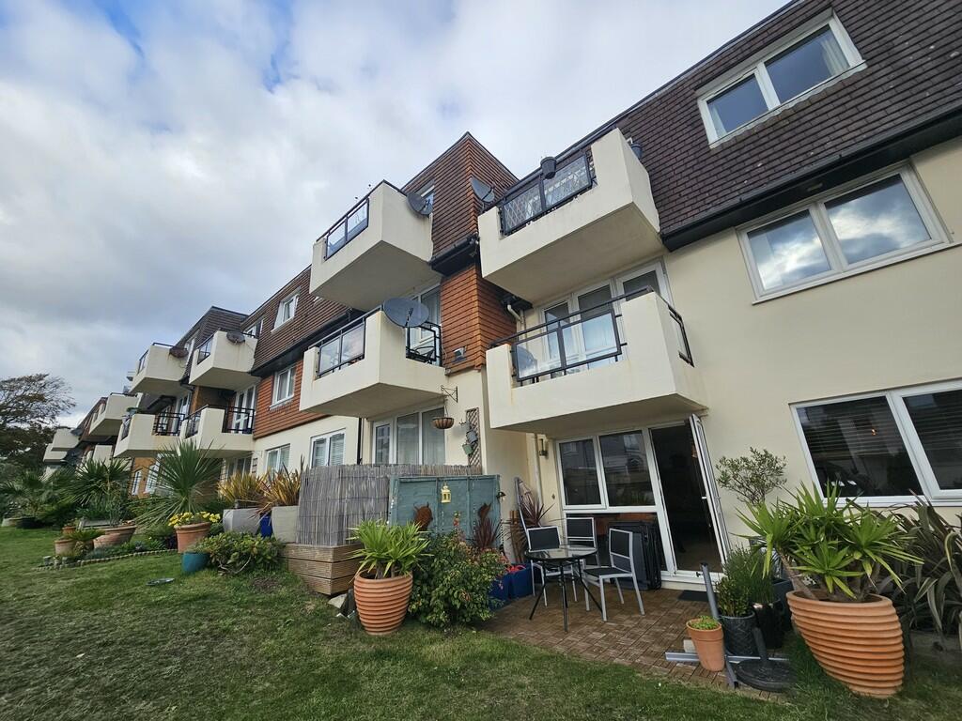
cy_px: 360
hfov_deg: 106.2
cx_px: 481
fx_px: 361
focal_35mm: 13
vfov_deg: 89.9
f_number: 2.2
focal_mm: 2.2
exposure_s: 1/1262
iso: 50
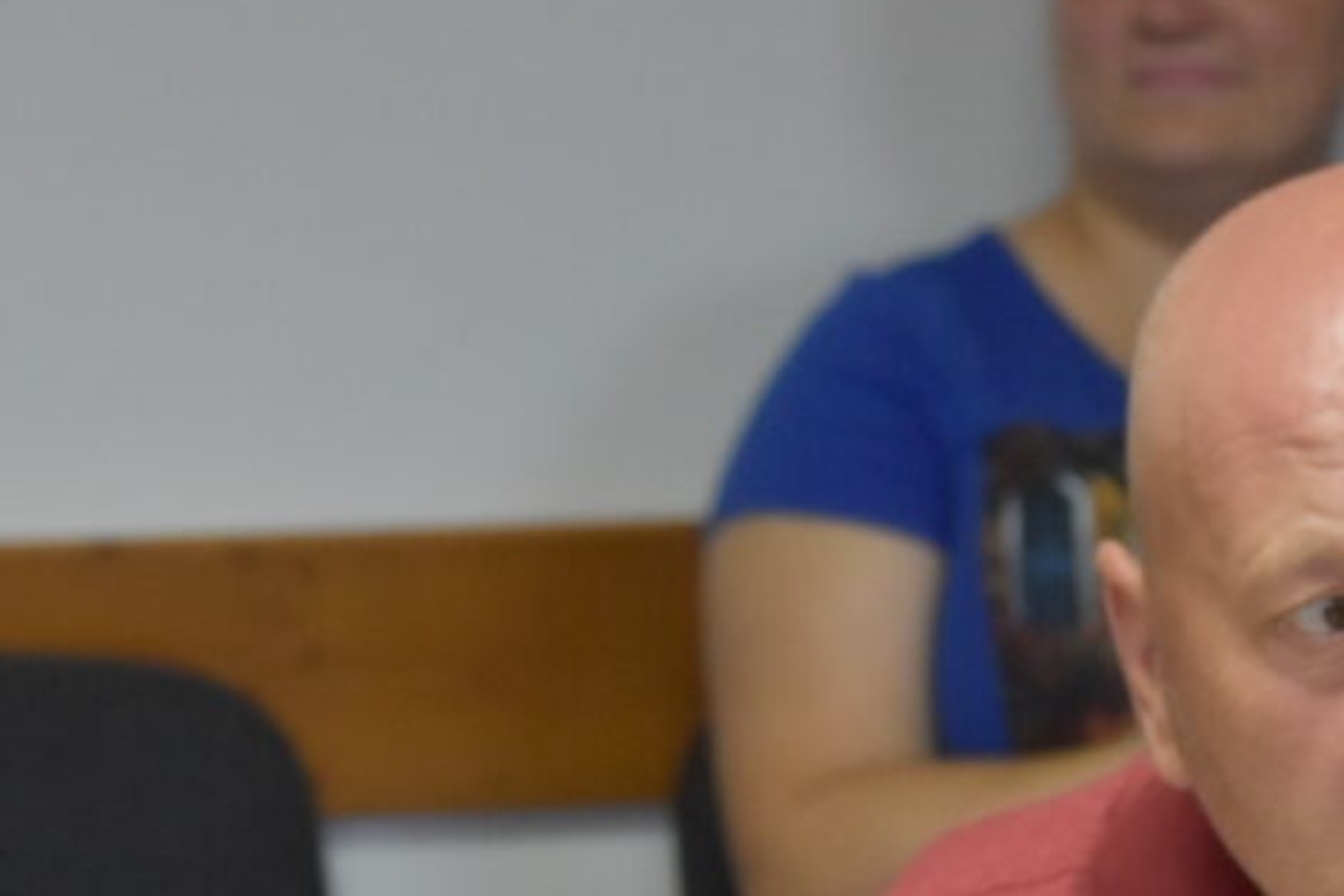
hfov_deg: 8.2
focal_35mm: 249
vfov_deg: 5.5
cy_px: 1159
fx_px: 9295
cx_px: 1227
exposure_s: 1/125
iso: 1600
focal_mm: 62
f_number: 5
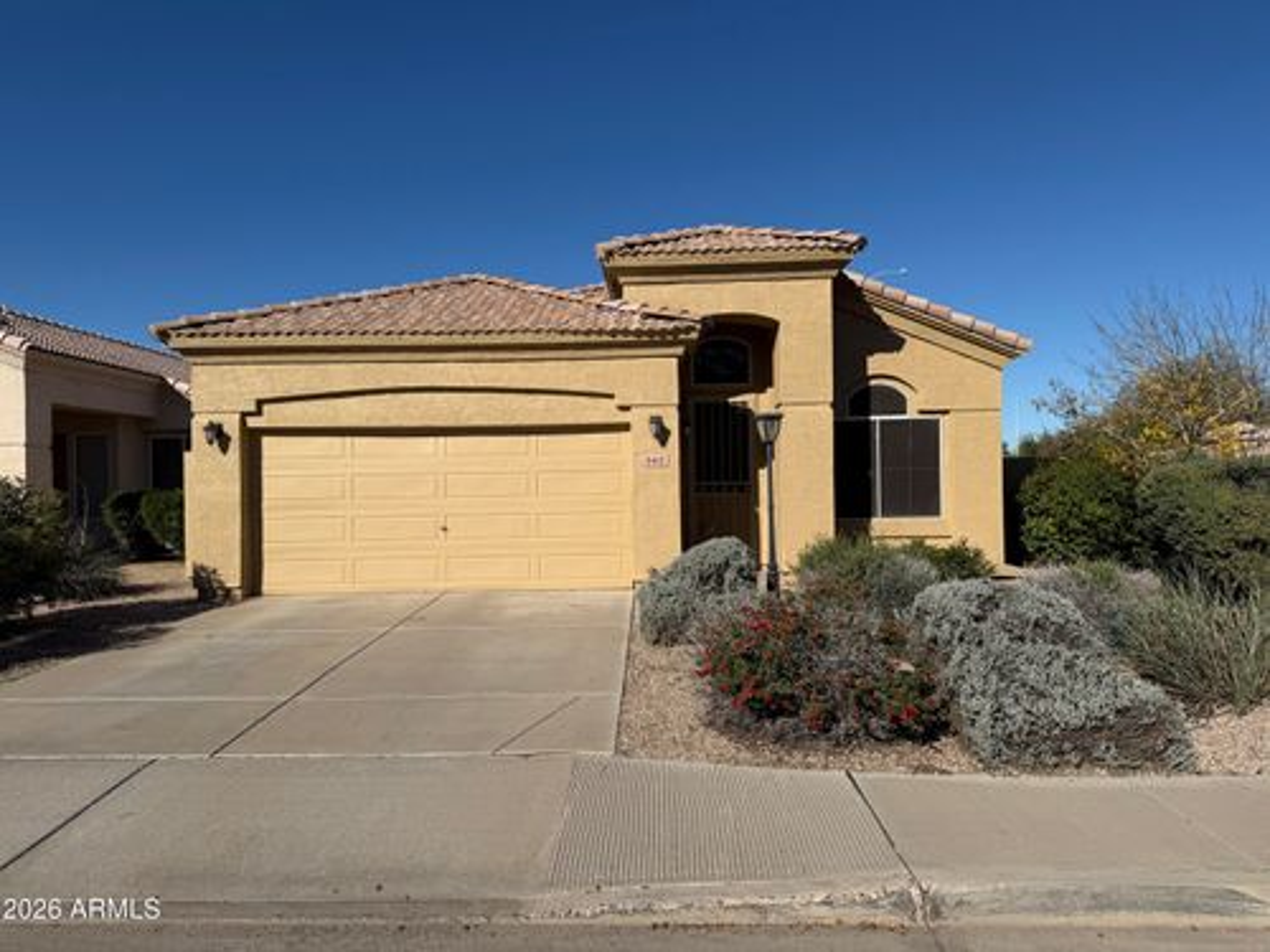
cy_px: 476
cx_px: 635
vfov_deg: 56.8
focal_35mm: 24
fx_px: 881
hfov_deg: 71.6
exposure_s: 1/9091
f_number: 1.78
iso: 80
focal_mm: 6.76
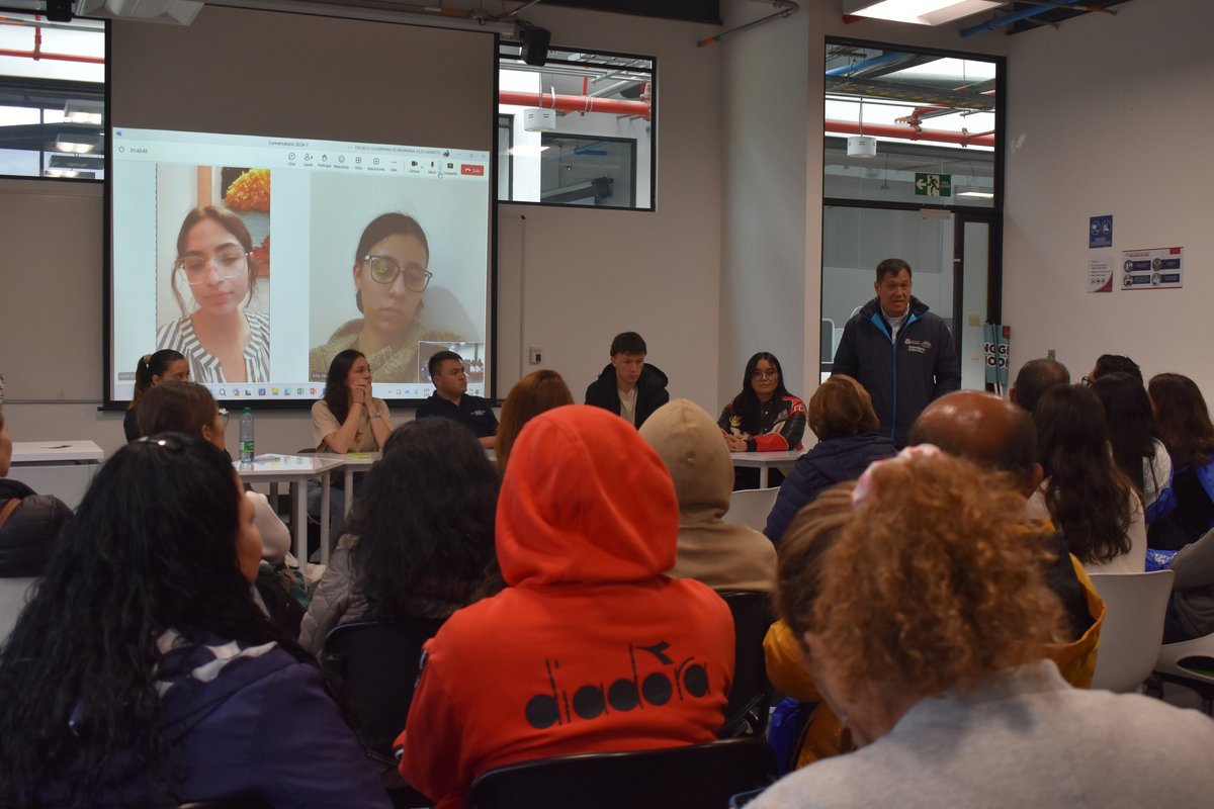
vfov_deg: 33.0
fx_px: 1366
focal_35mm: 40
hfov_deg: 47.9
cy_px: 404
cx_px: 607
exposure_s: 1/160
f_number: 6.3
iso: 800
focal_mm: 27
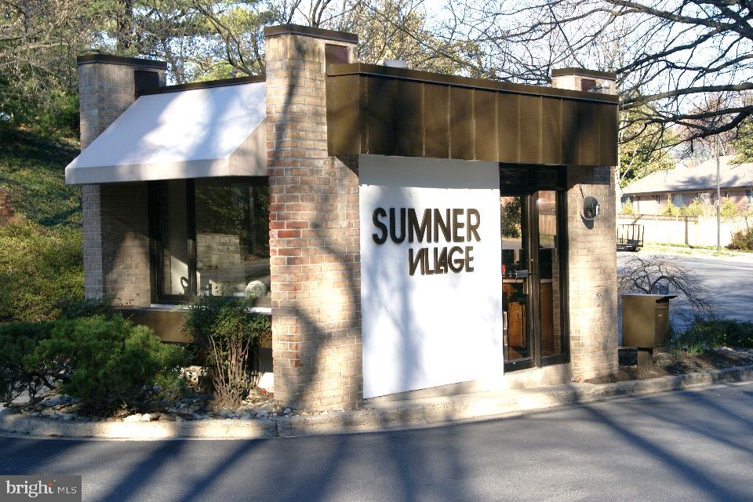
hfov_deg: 33.4
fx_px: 1255
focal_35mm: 60
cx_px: 376
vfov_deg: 22.6
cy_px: 251
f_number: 11
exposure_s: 1/100
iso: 100
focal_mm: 40
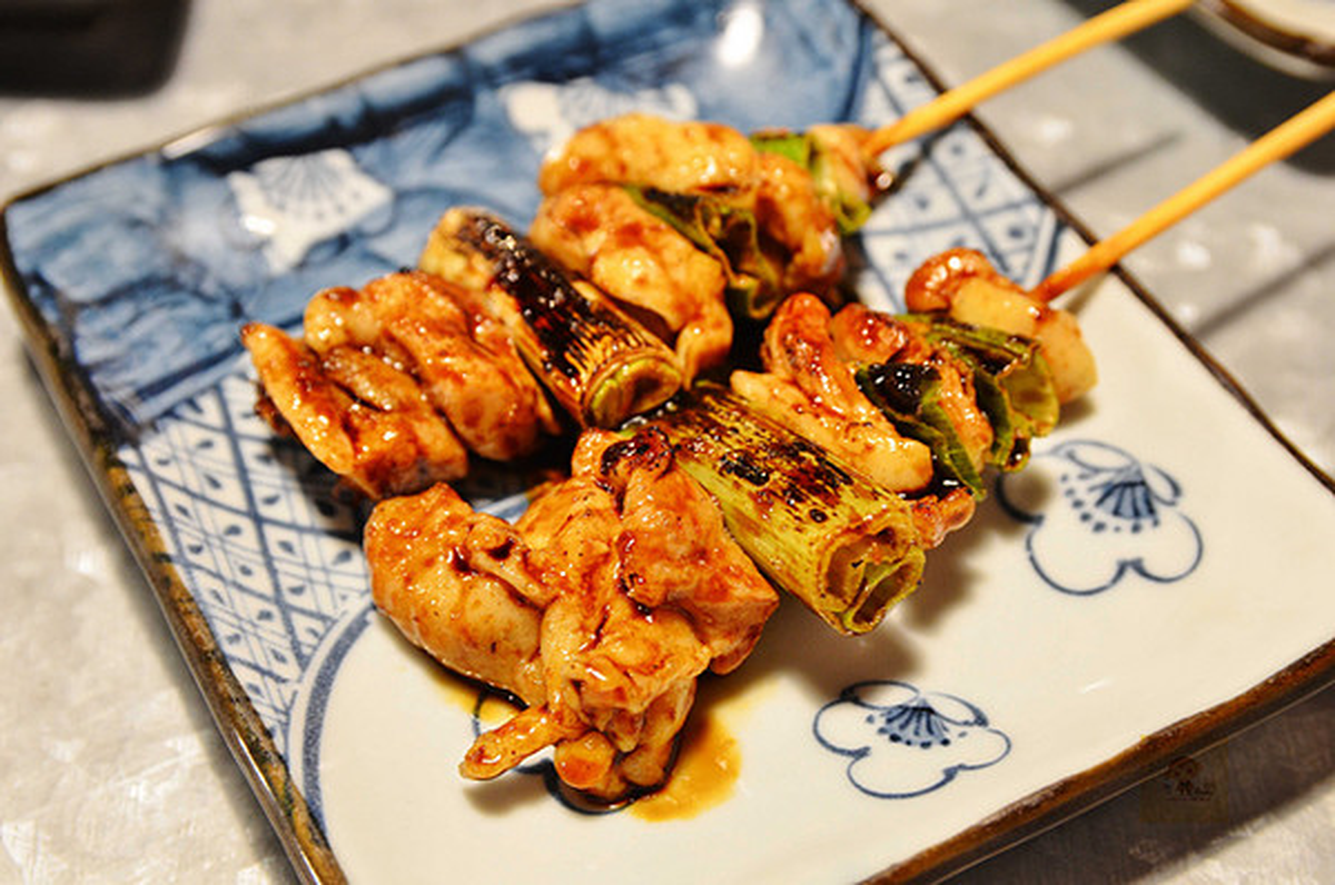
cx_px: 668
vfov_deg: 19.7
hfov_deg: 29.3
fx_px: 2555
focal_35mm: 69
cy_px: 442
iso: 800
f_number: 5.6
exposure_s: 1/6
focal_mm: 46
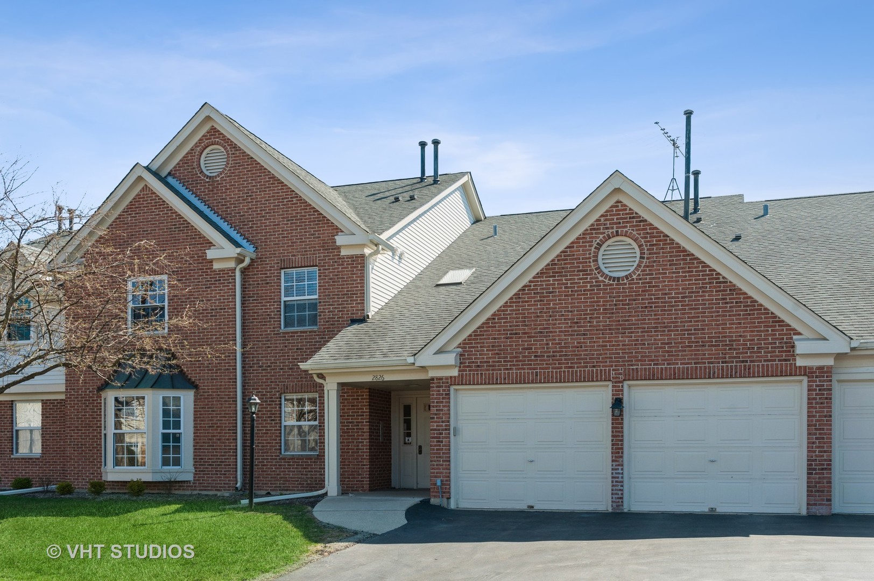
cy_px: 290
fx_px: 849
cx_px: 437
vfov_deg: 37.8
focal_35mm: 35
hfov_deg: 54.5
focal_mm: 35
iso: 200
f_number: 8
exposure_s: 1/250
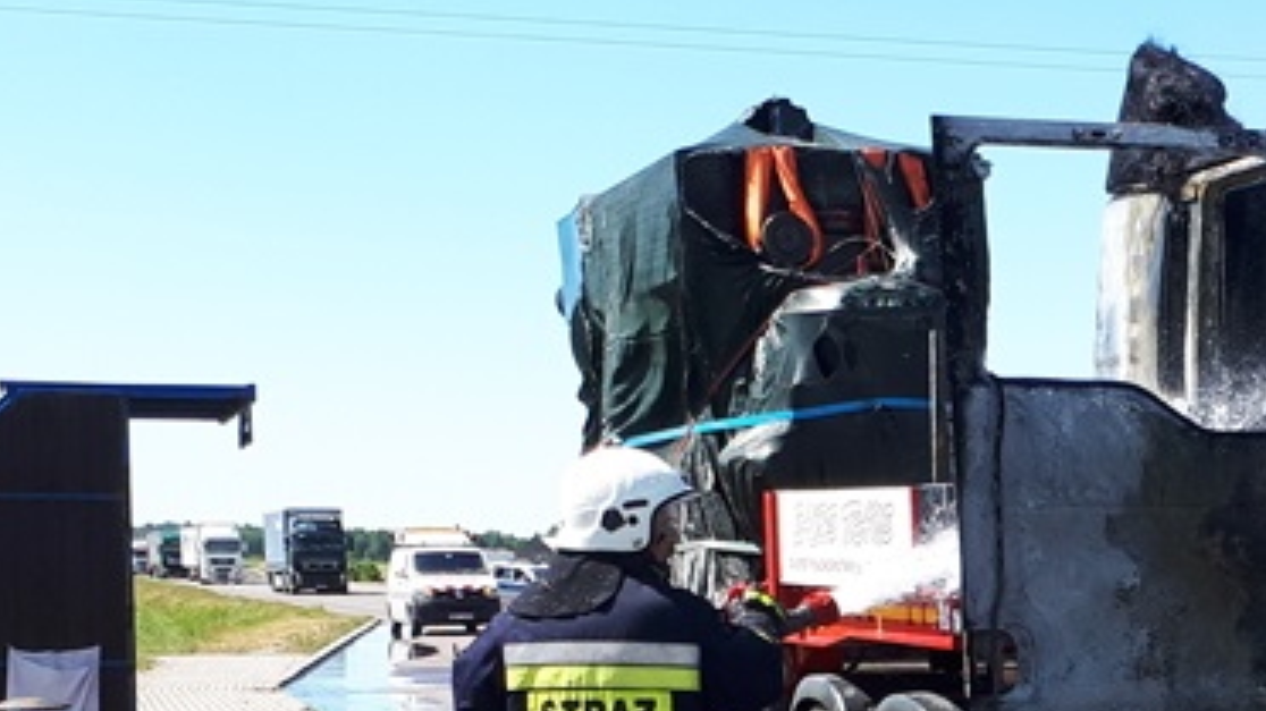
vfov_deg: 14.6
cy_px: 752
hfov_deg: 24.5
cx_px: 1389
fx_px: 2718
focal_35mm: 81
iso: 40
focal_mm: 3.6
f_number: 1.9
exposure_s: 1/715
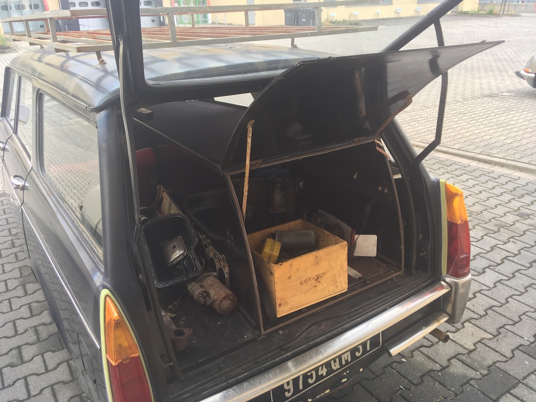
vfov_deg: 48.2
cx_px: 268
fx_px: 449
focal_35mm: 29
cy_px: 201
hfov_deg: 61.7
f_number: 2.2
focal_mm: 4.15
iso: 25
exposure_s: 1/50
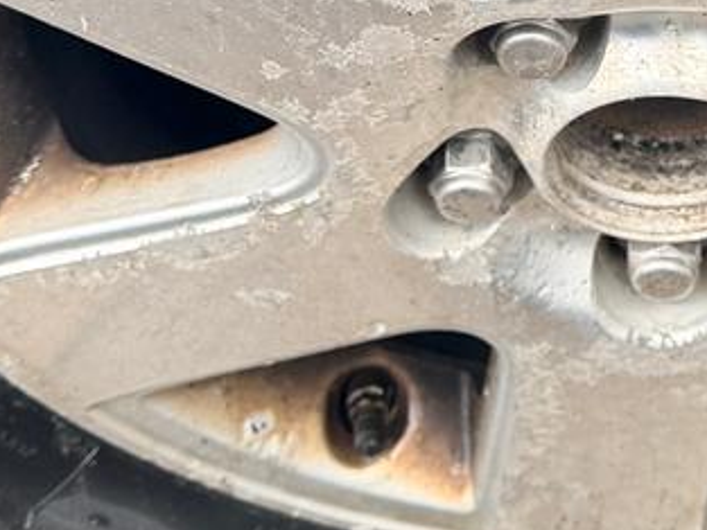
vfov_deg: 14.3
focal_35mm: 98
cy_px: -201
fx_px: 2002
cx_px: 678
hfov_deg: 19.5
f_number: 1.78
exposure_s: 1/172
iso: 80
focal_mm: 6.76
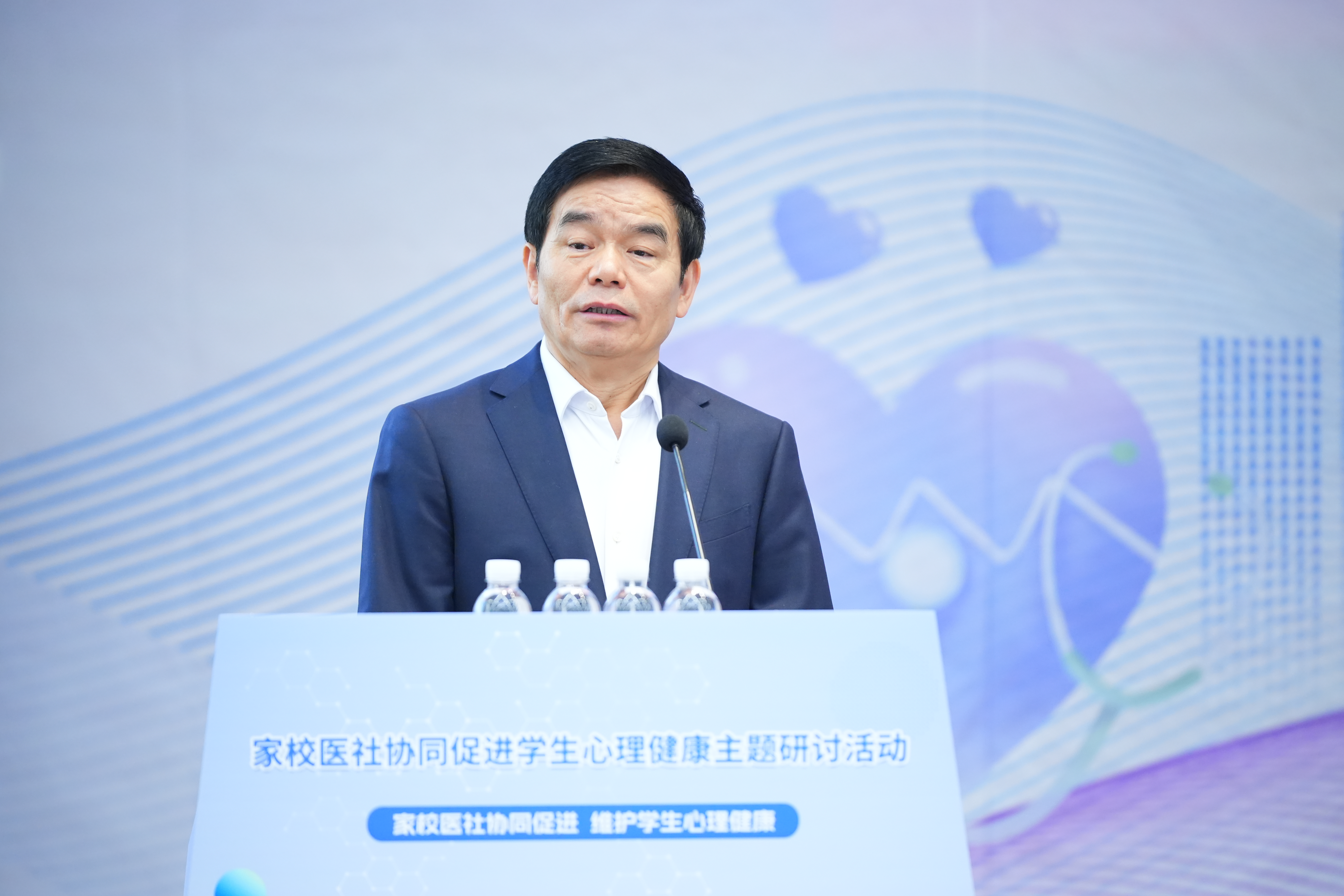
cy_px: 446
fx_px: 7504
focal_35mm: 201
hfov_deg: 10.2
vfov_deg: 6.8
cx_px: 675
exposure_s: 1/100
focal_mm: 200
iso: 3200
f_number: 2.8
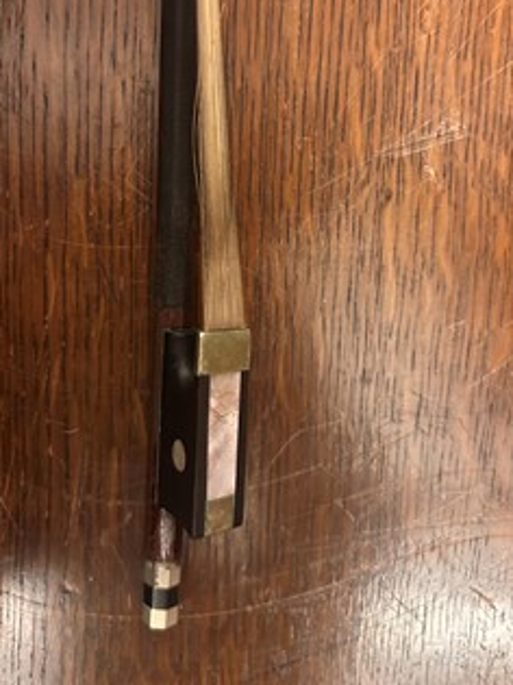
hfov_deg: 42.9
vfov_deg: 55.1
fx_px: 653
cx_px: 252
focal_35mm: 33
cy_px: 285
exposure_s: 1/33
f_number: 1.5
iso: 500
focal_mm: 5.7
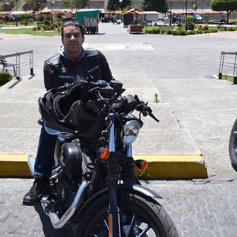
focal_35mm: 50
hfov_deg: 34.0
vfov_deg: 32.8
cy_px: 38
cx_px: 121
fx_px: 387
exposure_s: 1/200
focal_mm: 22
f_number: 7.1
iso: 100
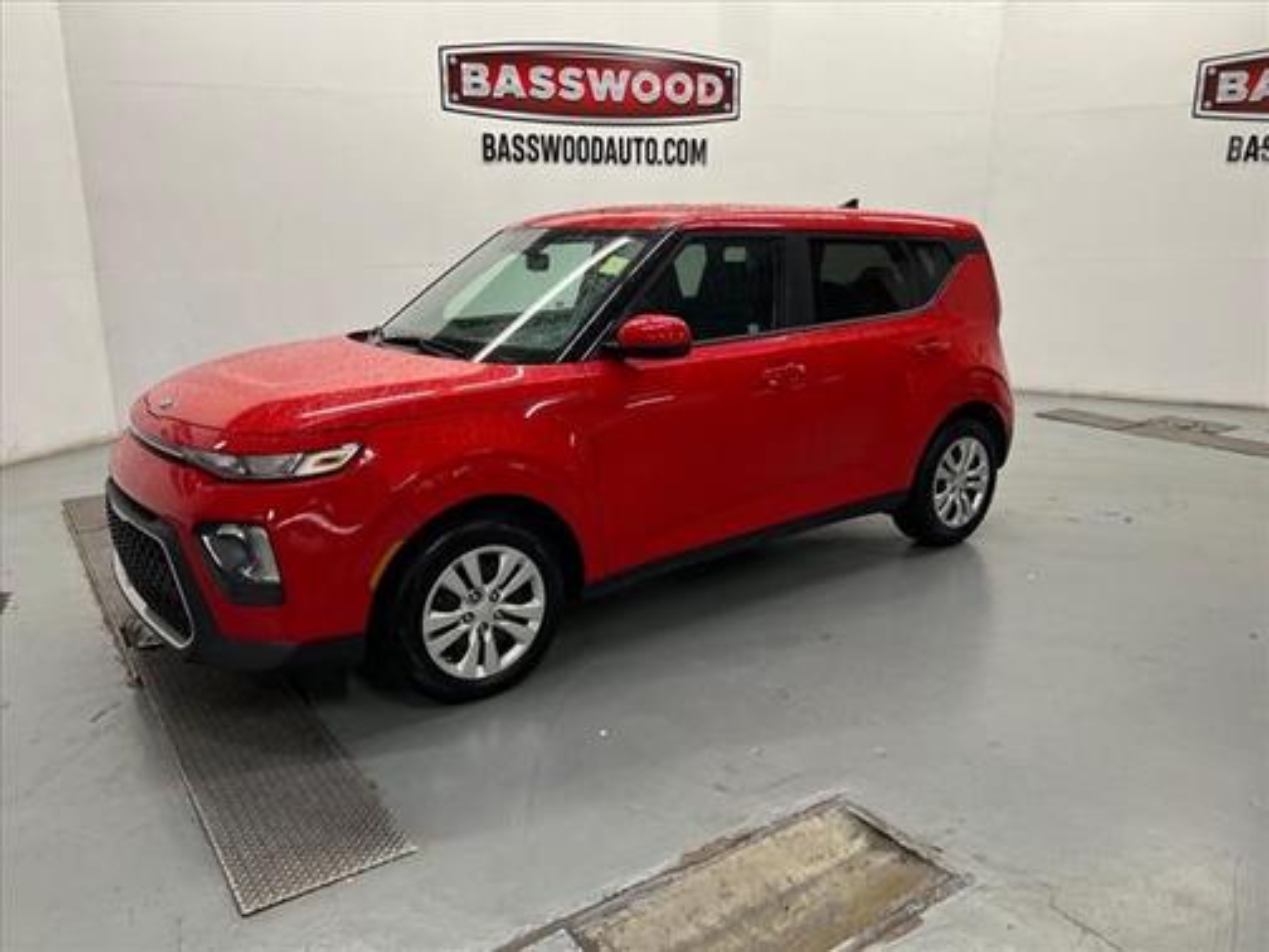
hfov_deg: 67.3
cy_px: 476
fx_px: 953
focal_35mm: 26
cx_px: 634
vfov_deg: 53.1
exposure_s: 1/60
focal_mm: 5.7
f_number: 1.5
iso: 80
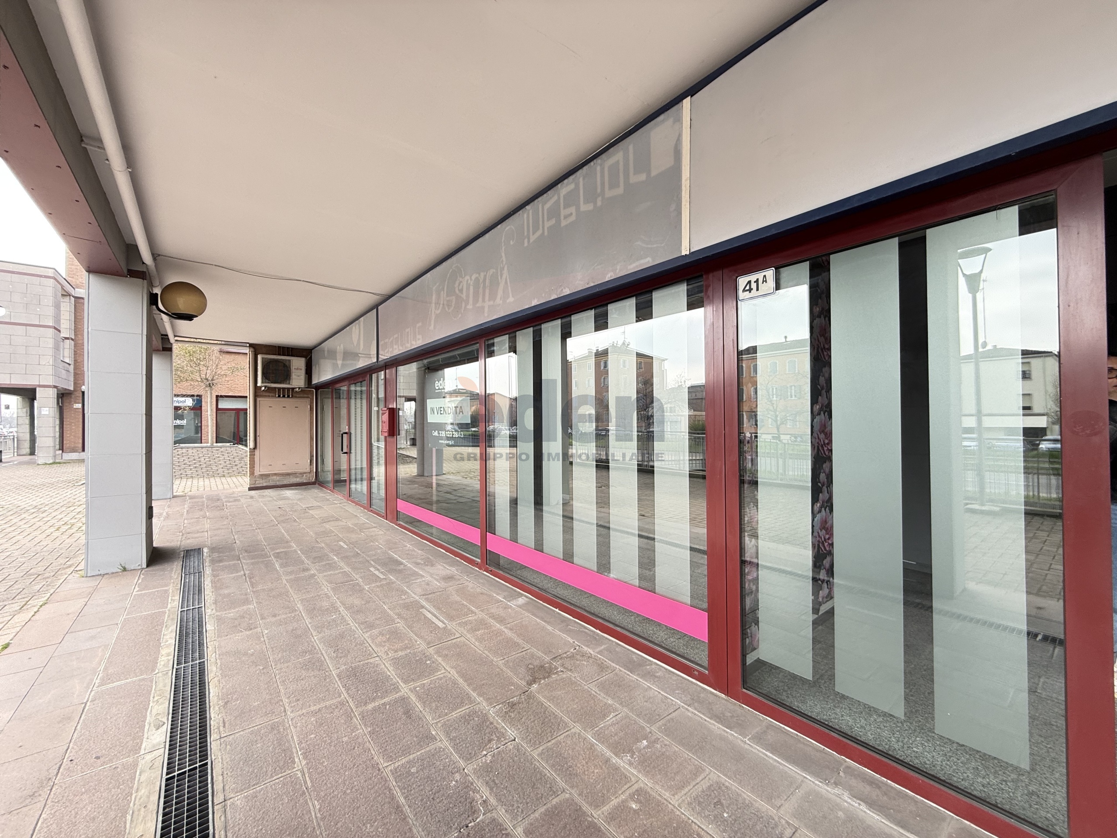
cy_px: 419
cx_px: 558
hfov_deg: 102.1
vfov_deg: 85.7
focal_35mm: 14
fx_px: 452
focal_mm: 2.22
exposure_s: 1/109
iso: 50
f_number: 2.2
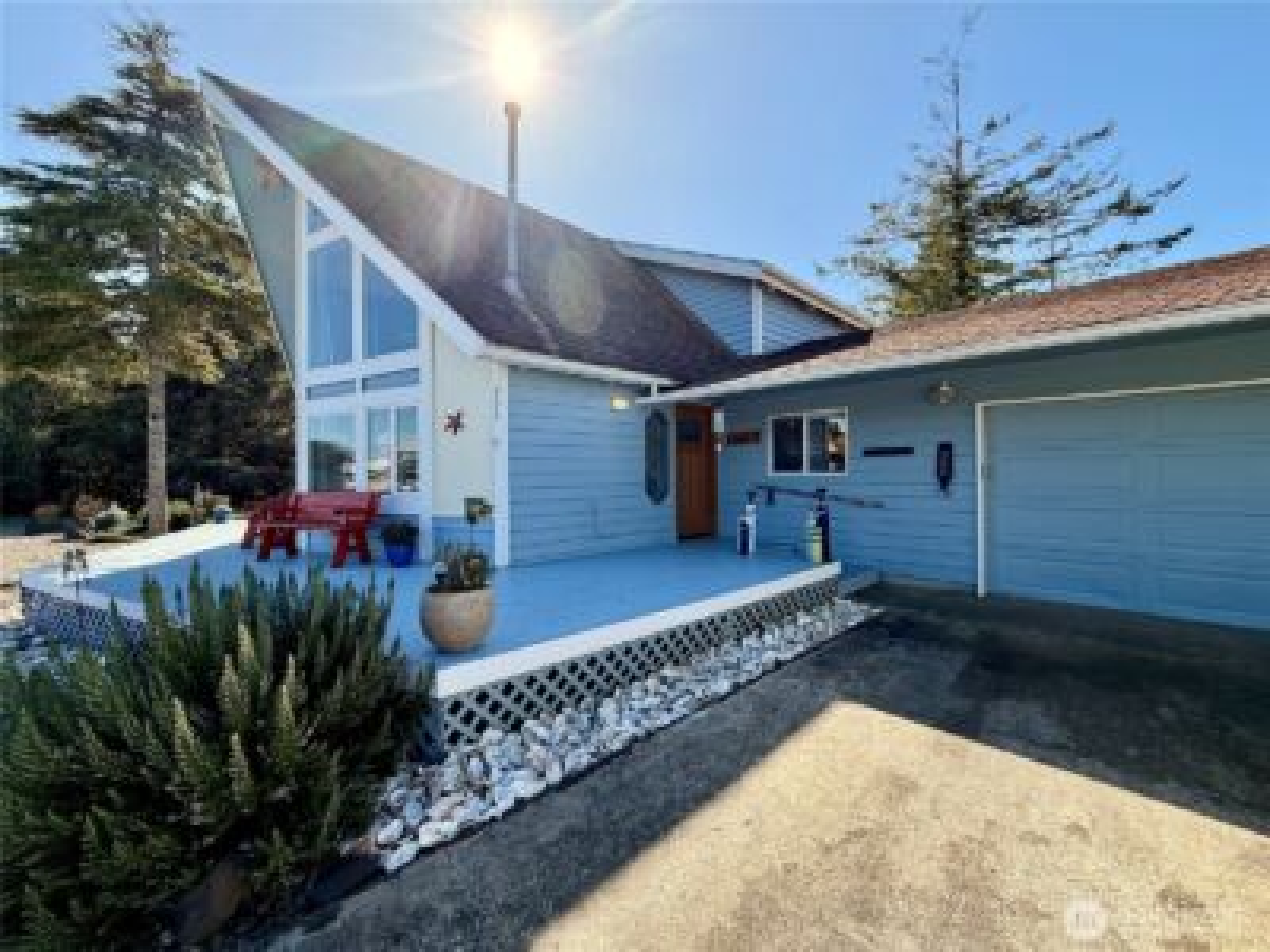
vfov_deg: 85.7
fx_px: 514
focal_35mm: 14
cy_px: 476
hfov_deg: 102.1
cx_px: 635
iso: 40
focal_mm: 2.22
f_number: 2.2
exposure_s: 1/770
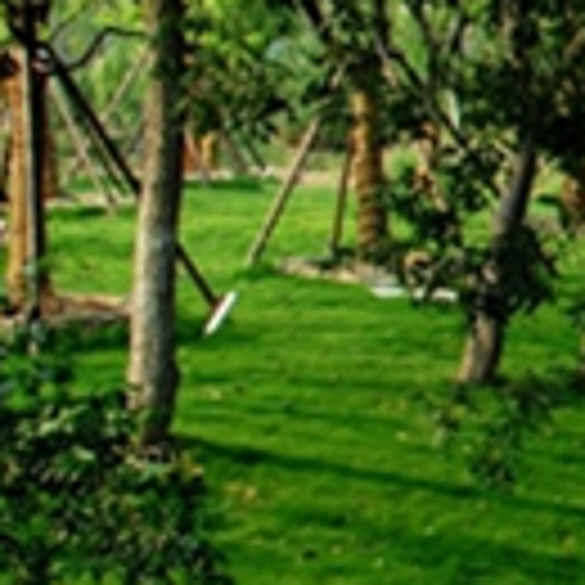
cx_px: 1244
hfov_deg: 12.9
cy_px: 124
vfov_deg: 15.2
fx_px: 2180
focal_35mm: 114
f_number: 6.3
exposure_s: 1/250
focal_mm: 18
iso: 200
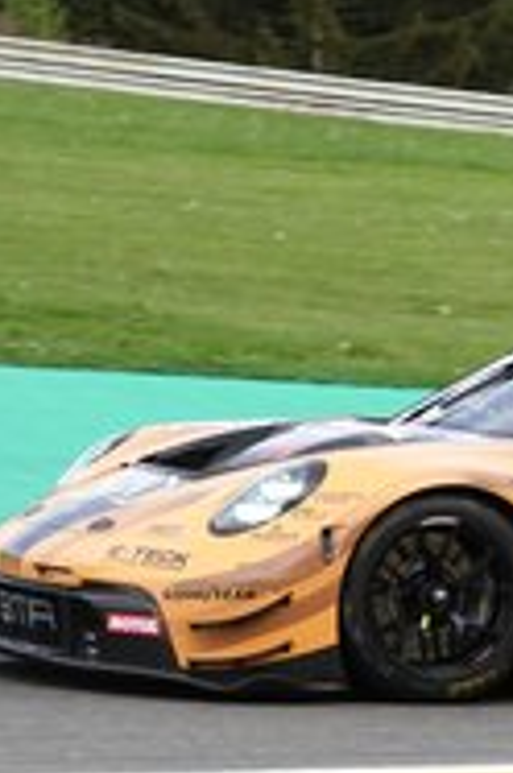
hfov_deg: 4.7
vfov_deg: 7.2
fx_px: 6157
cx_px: 757
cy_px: 537
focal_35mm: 287
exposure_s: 1/800
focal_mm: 43.48
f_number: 4
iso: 400
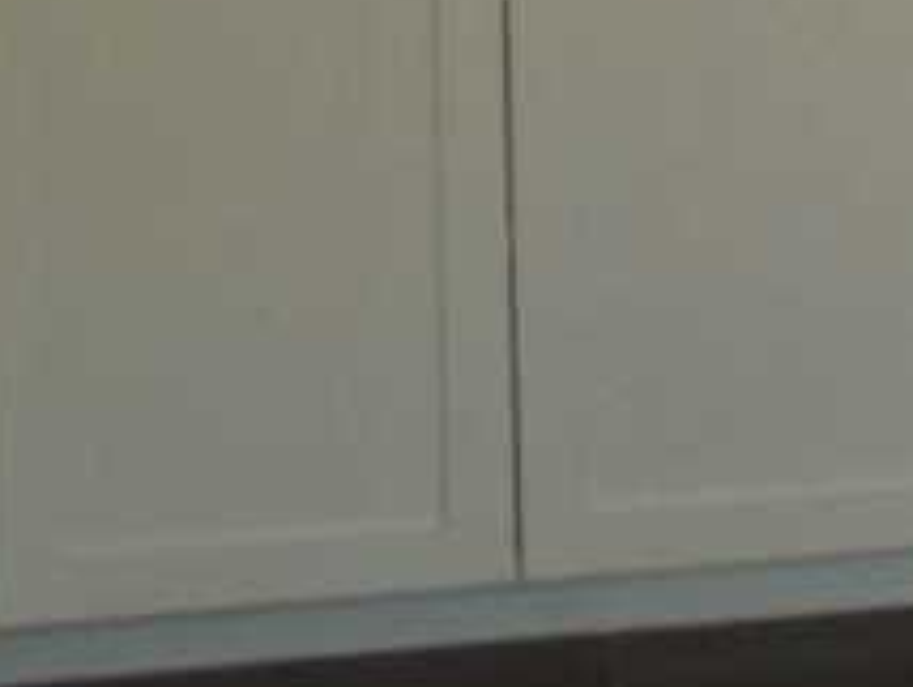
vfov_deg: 6.3
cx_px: 2519
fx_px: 5915
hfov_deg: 7.9
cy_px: -1075
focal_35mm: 224
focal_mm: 7.54
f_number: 2.8
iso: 160
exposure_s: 1/125
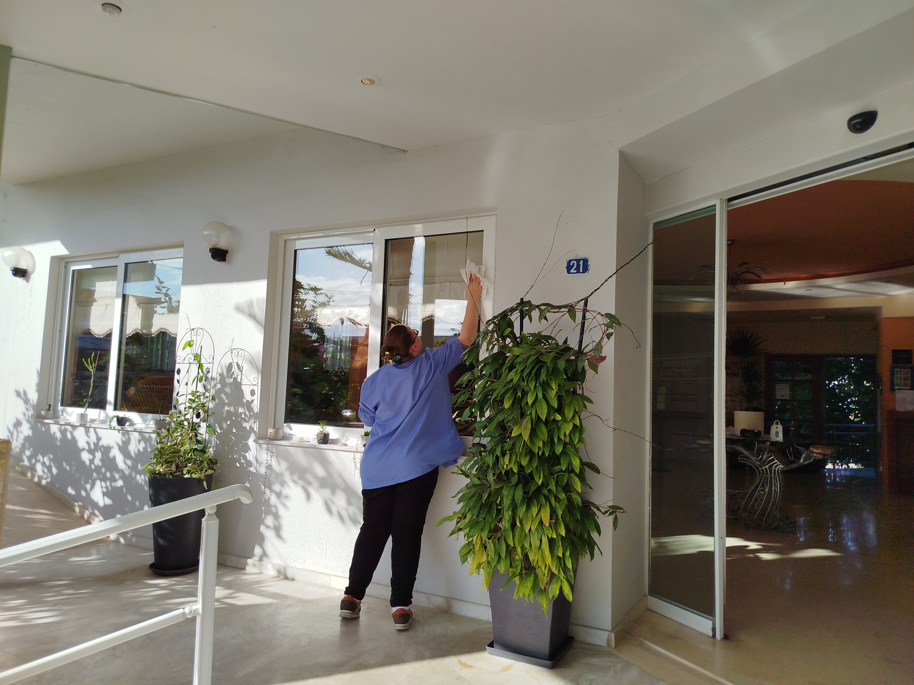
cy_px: 342
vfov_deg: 56.8
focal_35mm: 24
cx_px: 457
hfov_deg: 71.6
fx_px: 634
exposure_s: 1/931
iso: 50
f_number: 1.7
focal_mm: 5.31
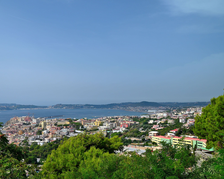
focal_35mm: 35
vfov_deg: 42.7
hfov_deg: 51.7
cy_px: 90
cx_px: 90
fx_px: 229
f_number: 5.6
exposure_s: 1/250
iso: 100
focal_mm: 30.5
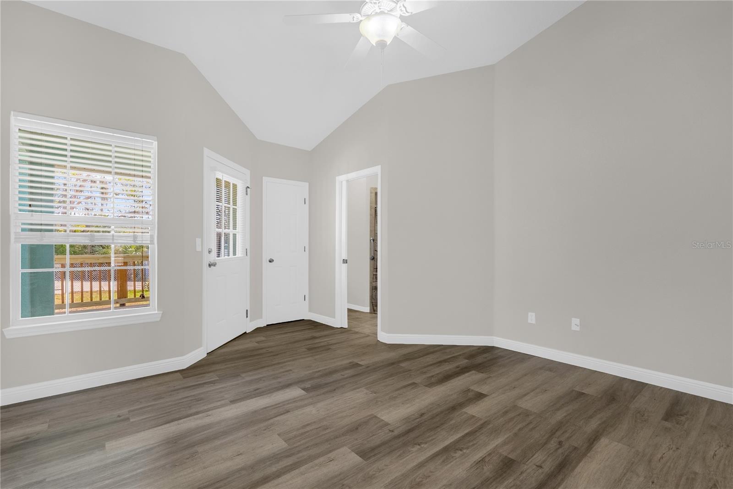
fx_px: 336
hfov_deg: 95.0
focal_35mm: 16
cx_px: 366
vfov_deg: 72.1
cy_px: 244
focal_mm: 16.5
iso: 1600
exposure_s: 1/2000
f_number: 7.1
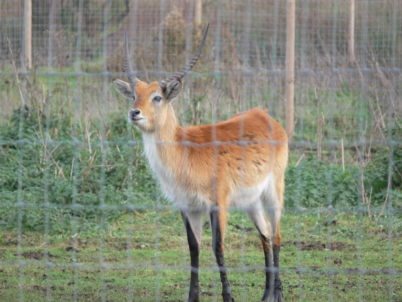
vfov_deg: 3.5
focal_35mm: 420
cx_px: 201
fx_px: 4878
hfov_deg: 4.7
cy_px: 151
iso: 80
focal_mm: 88.8
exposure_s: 1/80
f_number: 4
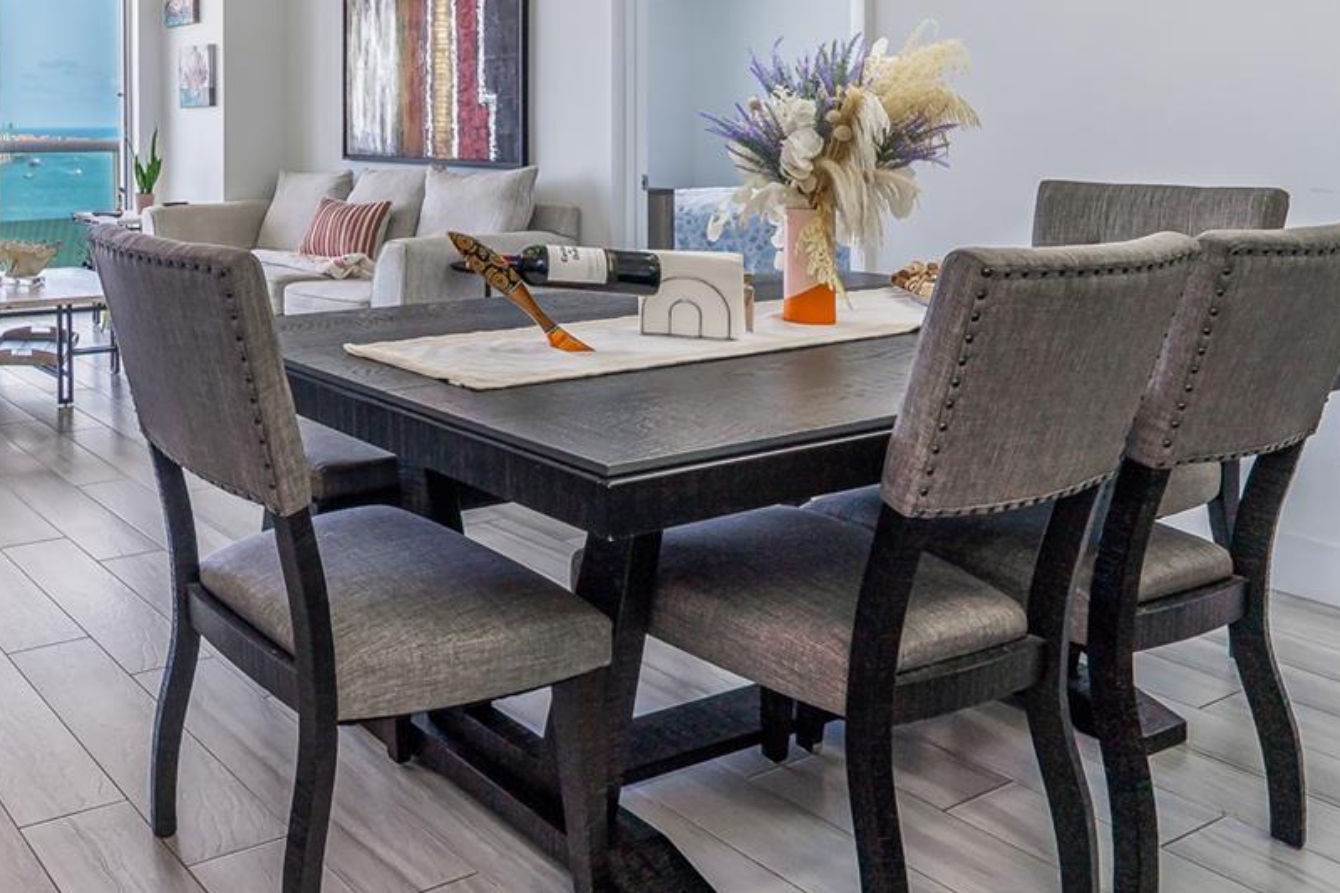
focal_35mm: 32
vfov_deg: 39.0
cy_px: 141
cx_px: 74
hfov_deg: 50.3
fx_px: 1191
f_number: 9
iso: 100
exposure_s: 1/40
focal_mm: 16
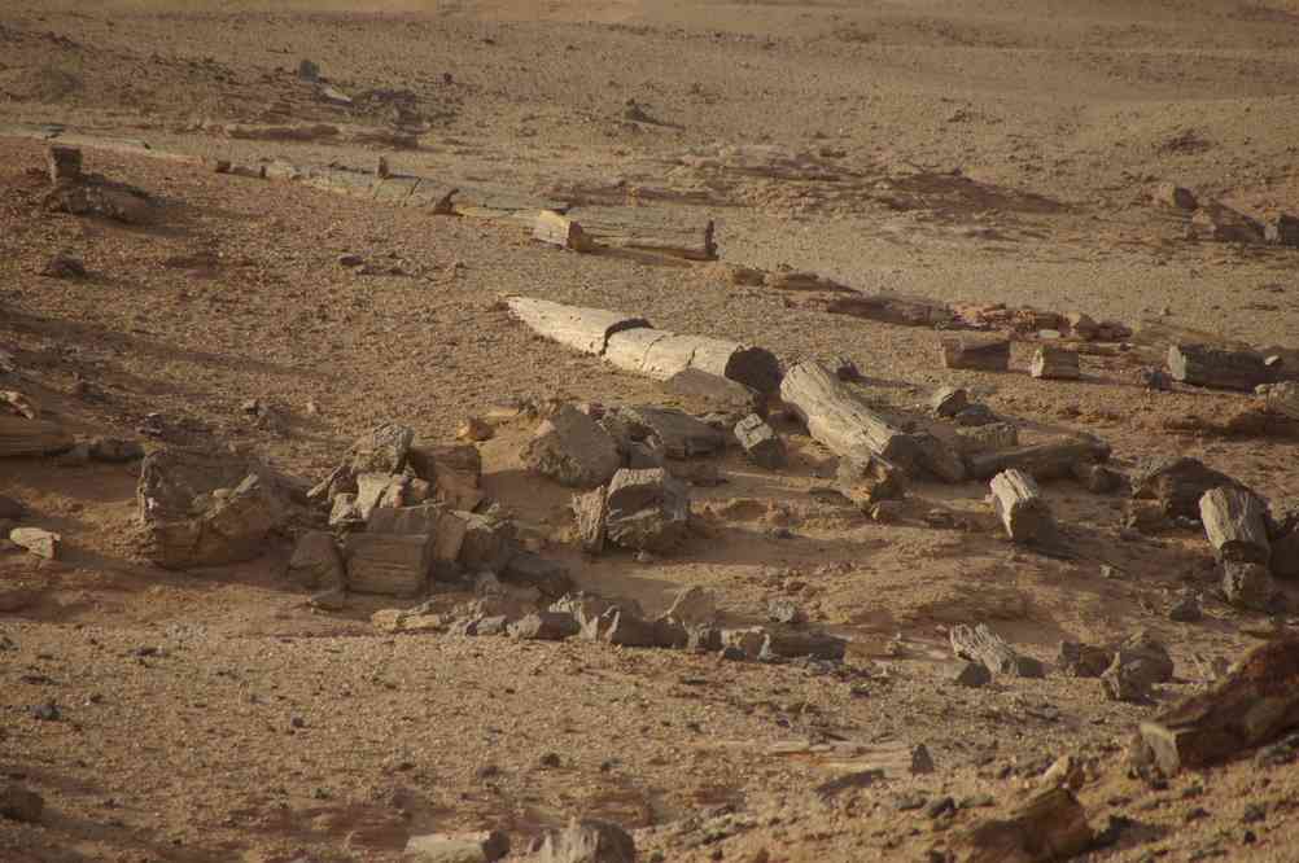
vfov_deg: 3.7
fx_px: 13518
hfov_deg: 5.5
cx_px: 650
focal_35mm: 375
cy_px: 432
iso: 100
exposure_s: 1/250
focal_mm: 250
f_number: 6.7
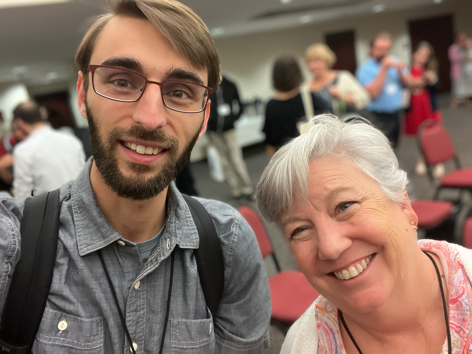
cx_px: 236
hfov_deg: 60.0
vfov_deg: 46.8
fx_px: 409
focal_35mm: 30
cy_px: 177
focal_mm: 2.71
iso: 250
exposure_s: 1/60
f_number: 2.2
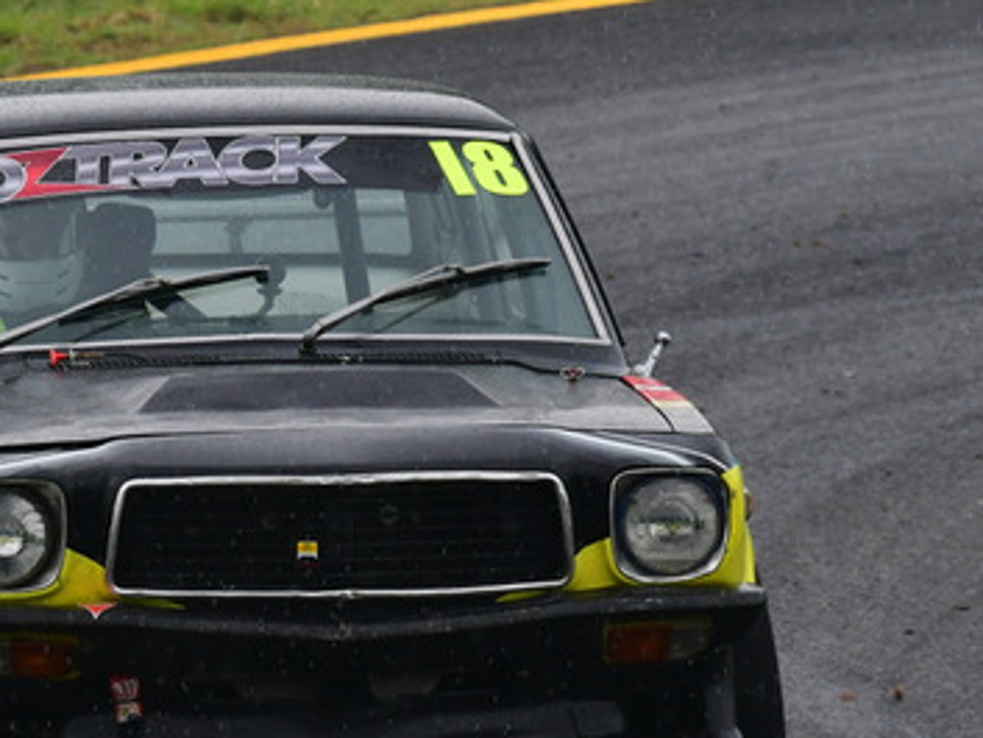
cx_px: 192
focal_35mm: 1308
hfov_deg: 1.5
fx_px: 37156
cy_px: 212
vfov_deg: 1.1
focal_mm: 400
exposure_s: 1/640
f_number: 11
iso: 1000
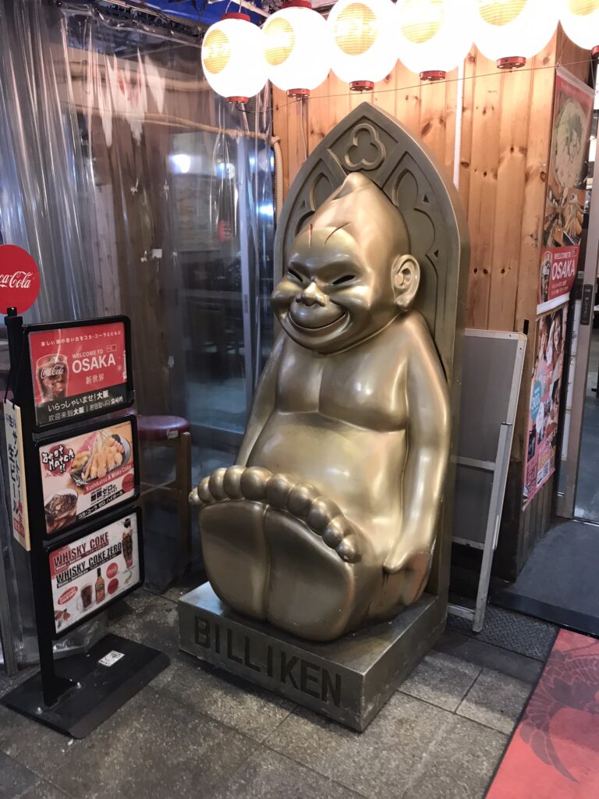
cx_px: 300
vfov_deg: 63.4
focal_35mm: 28
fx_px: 646
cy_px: 400
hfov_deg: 49.7
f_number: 1.8
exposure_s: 1/20
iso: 40
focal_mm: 3.99
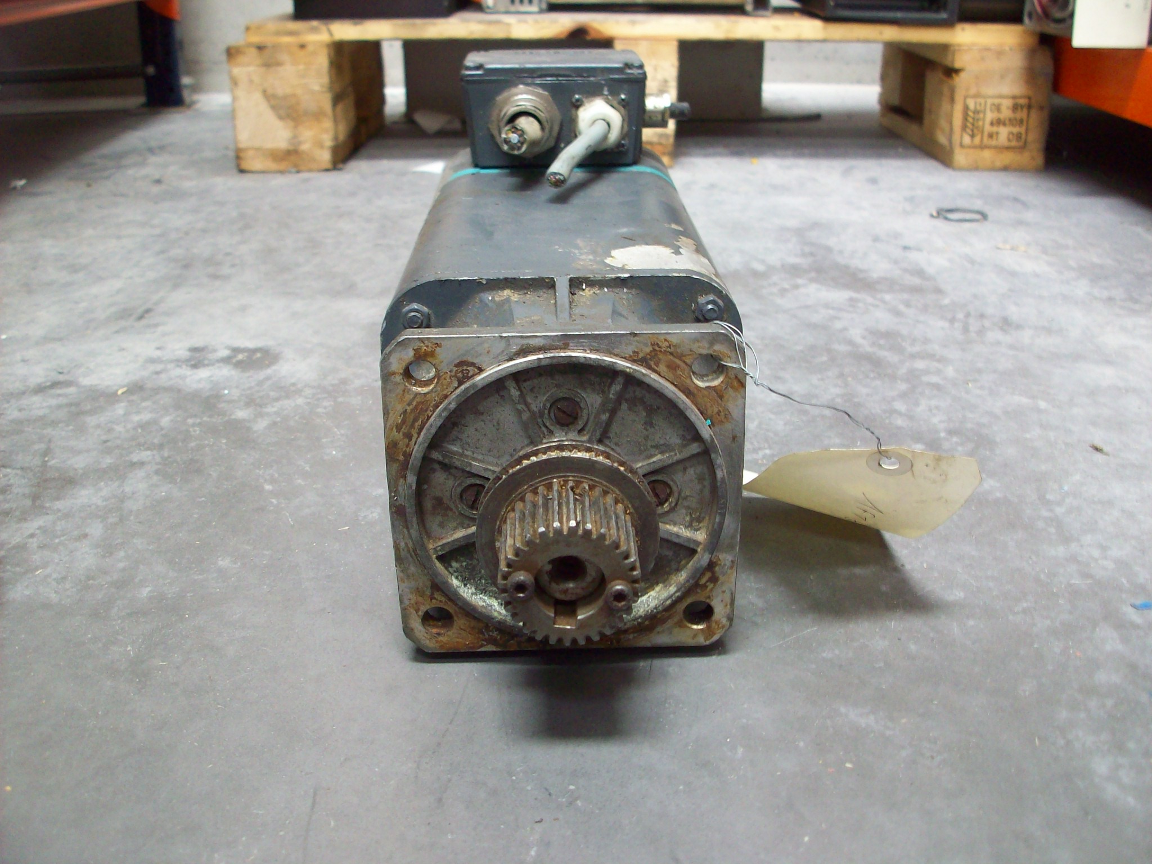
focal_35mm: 34
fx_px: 1131
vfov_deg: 41.8
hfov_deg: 54.0
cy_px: 432
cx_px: 576
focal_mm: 5.7
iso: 160
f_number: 2.8
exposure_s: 1/9.42
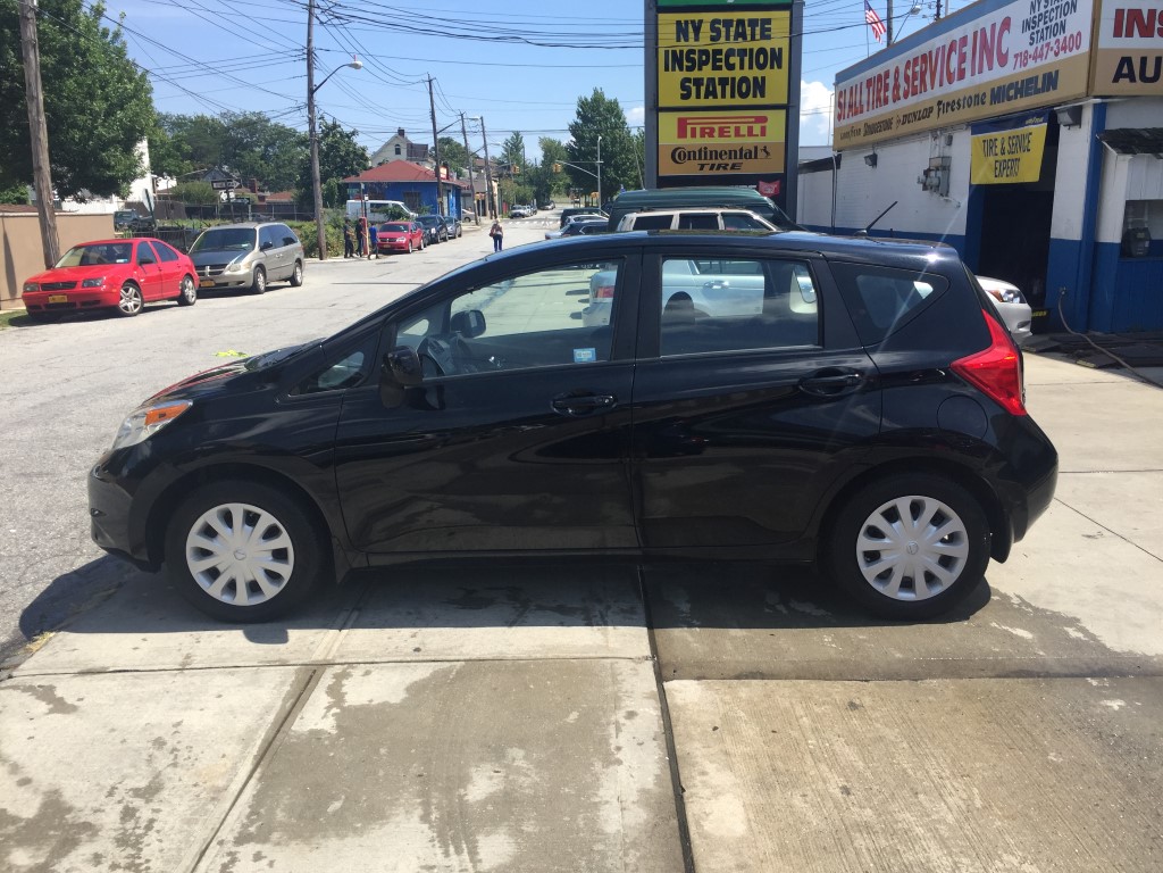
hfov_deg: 61.7
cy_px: 436
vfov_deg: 48.2
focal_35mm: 29
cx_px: 582
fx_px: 974
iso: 32
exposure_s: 1/1276
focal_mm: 4.15
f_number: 2.2
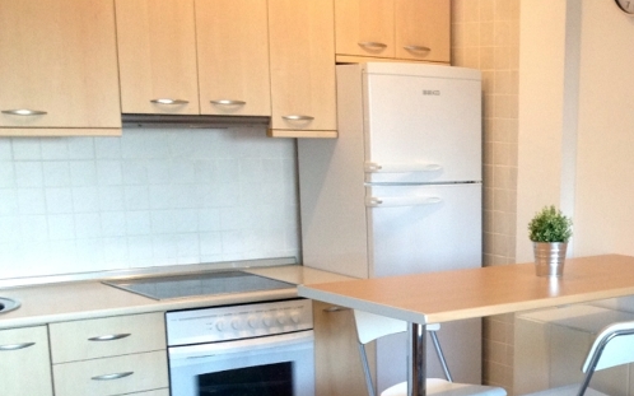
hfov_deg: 29.6
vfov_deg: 18.9
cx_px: 550
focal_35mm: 67
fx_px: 1157
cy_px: 395
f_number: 2.4
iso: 160
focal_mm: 4.28
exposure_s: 1/20
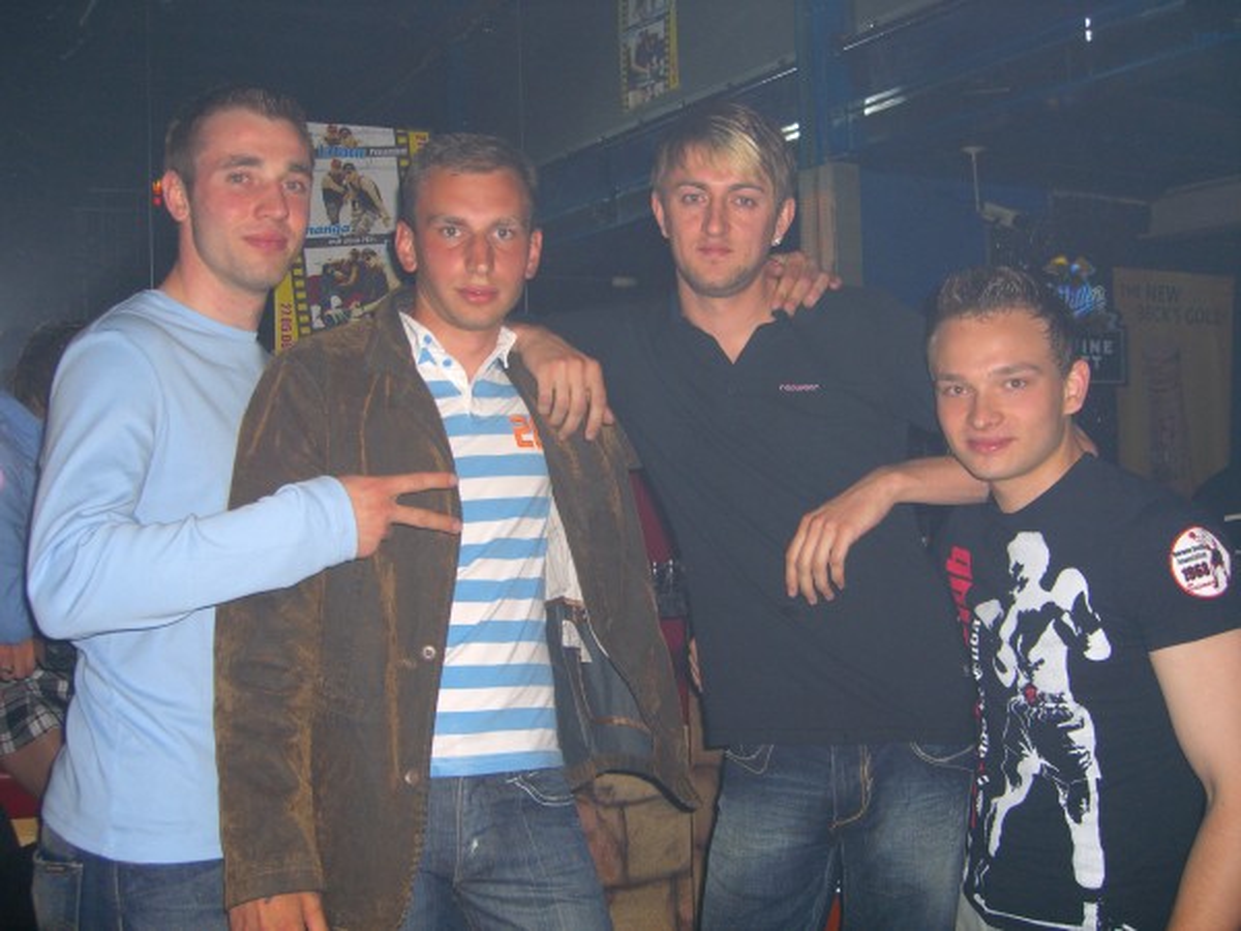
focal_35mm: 38
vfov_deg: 37.7
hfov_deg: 49.0
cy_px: 466
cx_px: 620
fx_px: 1362
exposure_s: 1/60
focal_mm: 7.9
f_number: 2.8
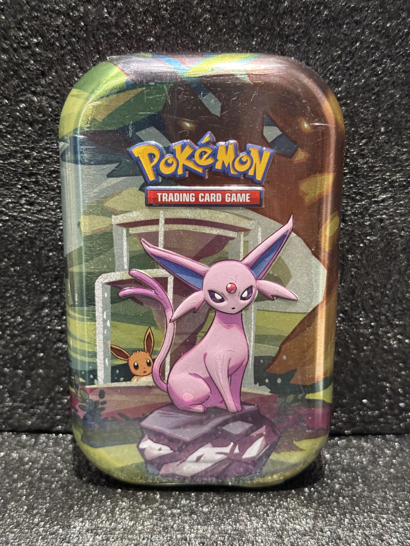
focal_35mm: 48
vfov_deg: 39.7
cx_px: 205
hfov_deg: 30.3
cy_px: 273
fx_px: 758
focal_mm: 6.76
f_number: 1.78
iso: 400
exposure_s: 1/25
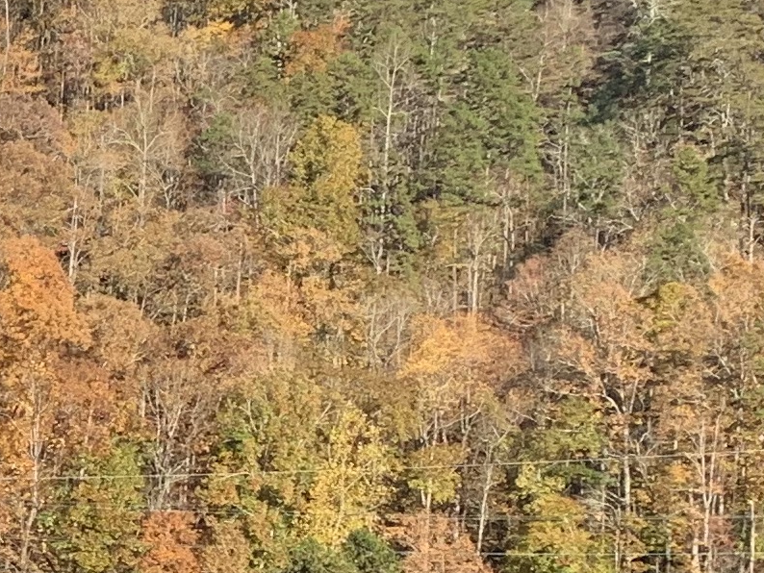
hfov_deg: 13.0
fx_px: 2914
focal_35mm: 132
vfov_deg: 11.0
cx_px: -753
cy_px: 678
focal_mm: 4.25
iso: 25
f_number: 1.8
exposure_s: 1/1054
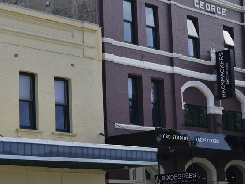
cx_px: 204
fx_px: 778
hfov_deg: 17.7
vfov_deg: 13.4
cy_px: 70
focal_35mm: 110
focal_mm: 62
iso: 125
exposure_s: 1/250
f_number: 8
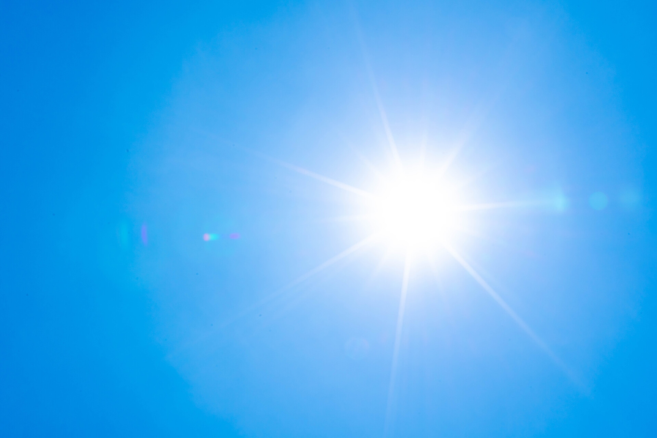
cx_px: 328
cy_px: 219
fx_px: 657
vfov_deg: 36.9
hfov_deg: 53.1
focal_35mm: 36
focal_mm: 36
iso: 200
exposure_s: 1/250
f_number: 22
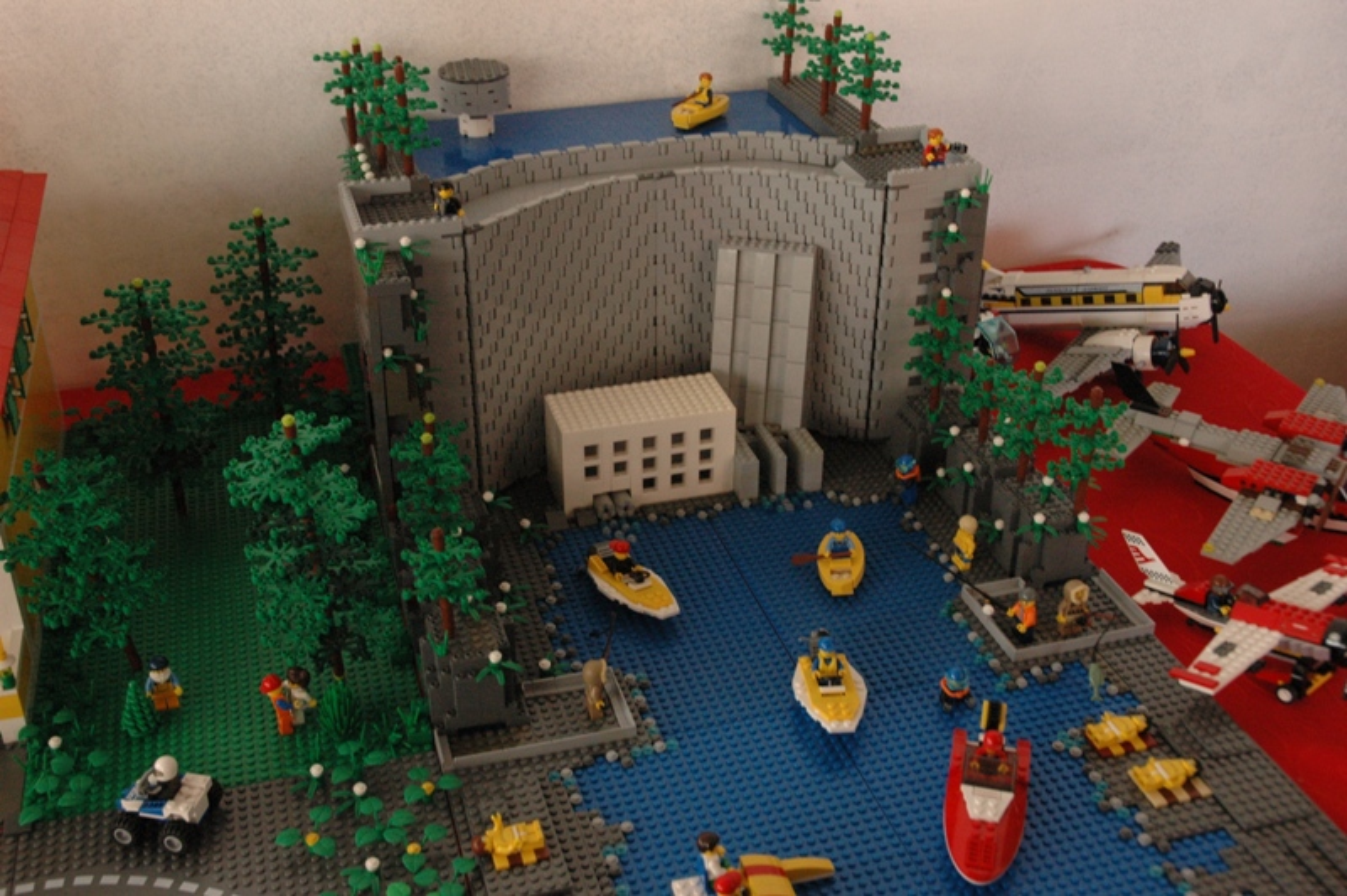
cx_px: 674
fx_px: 1514
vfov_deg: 33.0
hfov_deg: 48.0
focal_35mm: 40
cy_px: 448
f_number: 5
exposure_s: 1/20
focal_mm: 27
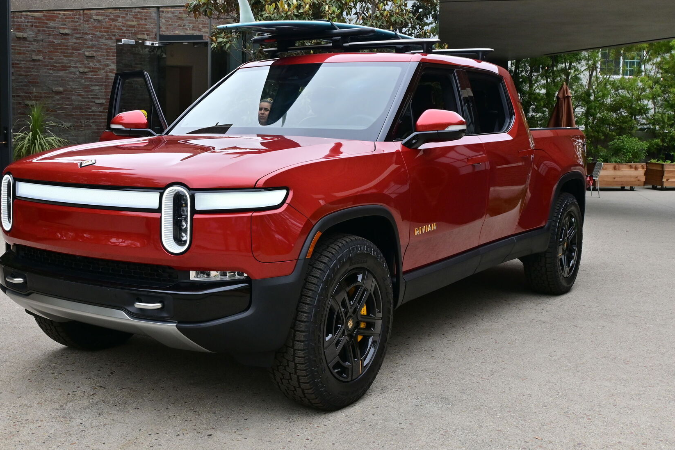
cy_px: 222
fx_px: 804
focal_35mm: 43
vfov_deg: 31.3
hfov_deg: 45.4
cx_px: 288
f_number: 11
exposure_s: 1/500
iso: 400
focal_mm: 24.5
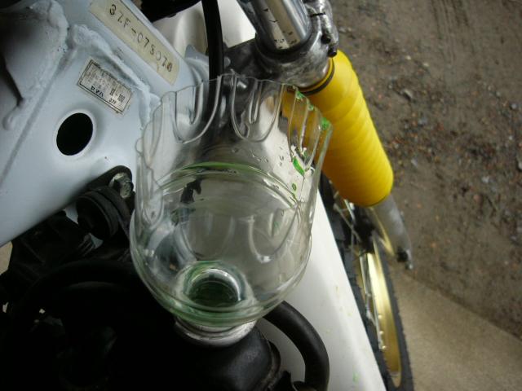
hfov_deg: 52.6
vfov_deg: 40.7
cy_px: 196
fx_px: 528
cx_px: 261
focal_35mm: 35
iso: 100
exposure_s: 1/100
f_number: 2.8
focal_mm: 5.8
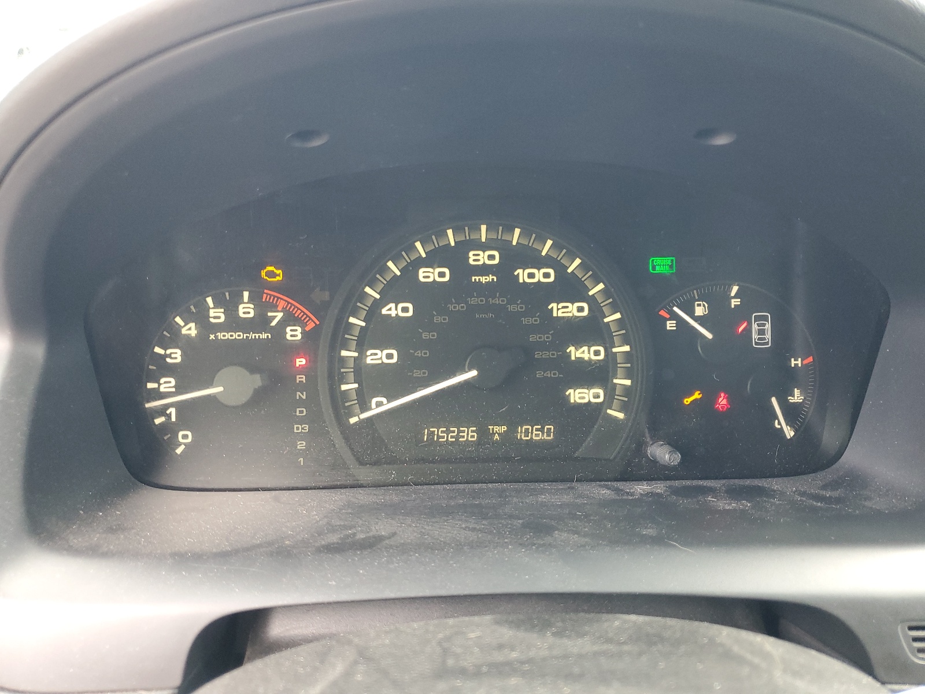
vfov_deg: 53.1
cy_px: 347
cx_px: 462
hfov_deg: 67.3
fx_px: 695
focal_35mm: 26
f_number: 1.5
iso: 118
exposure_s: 1/60.2
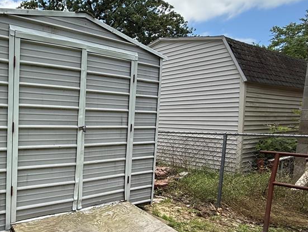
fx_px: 231
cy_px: 133
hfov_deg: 57.1
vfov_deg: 52.9
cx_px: 27
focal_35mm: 26
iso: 50
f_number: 2.2
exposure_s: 1/830
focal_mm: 2.22
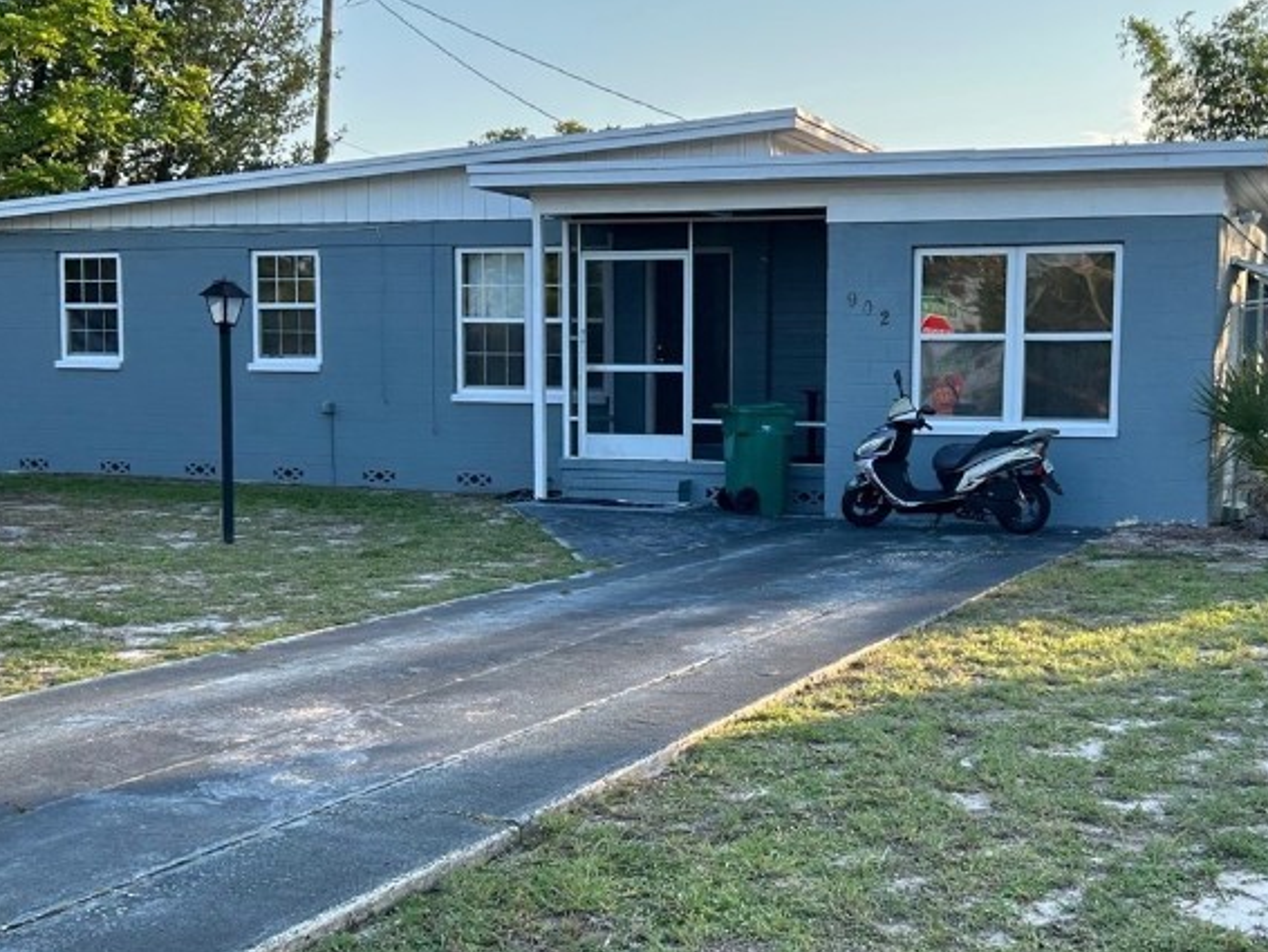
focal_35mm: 47
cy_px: 529
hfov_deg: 40.2
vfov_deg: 30.9
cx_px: 775
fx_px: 1722
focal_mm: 5.7
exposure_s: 1/1280
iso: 50
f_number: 1.5
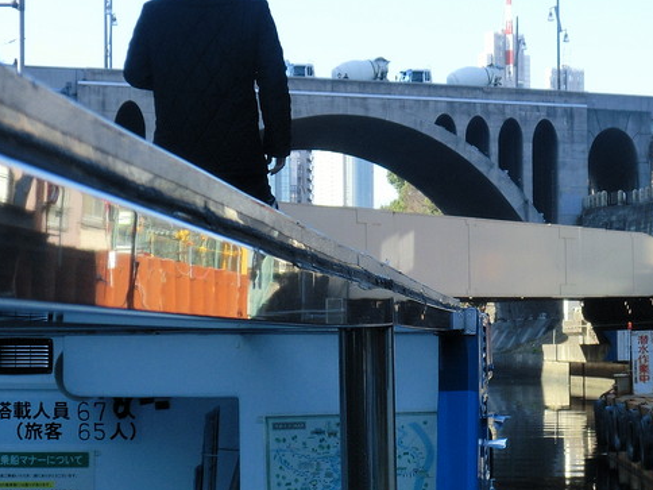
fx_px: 1754
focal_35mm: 93
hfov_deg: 20.8
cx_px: 533
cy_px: 293
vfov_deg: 15.9
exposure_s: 1/320
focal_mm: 7.9
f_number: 3.4
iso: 100
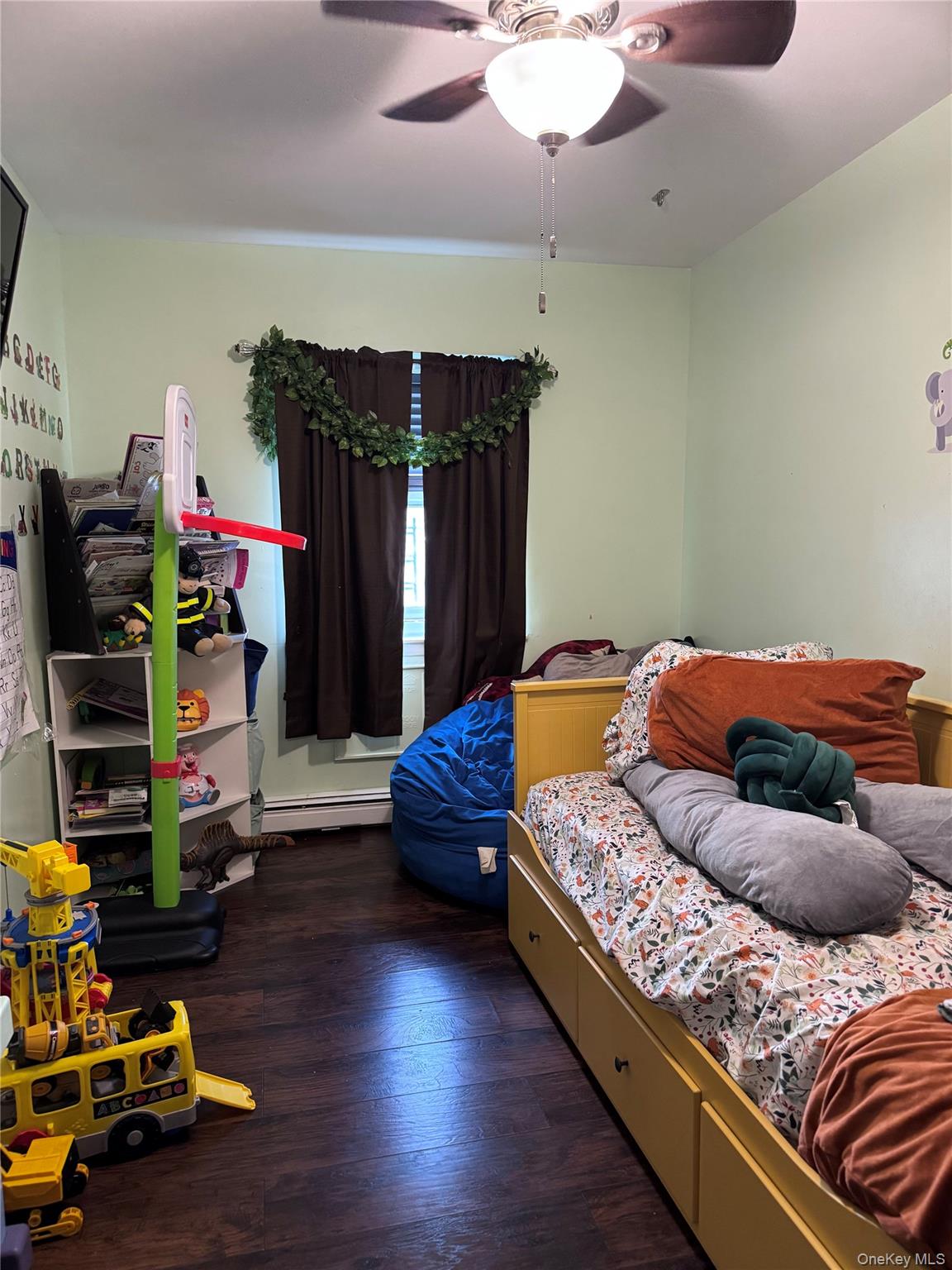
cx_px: 476
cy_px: 635
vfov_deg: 71.6
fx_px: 880
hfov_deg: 56.8
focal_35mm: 24
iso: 640
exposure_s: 1/60
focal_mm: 6.76
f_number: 1.78
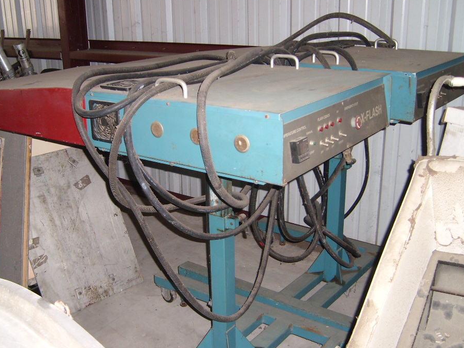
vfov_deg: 35.9
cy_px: 192
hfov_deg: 46.7
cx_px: 210
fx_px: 536
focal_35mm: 40
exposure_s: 1/30
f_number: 2.8
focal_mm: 5.8
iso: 100
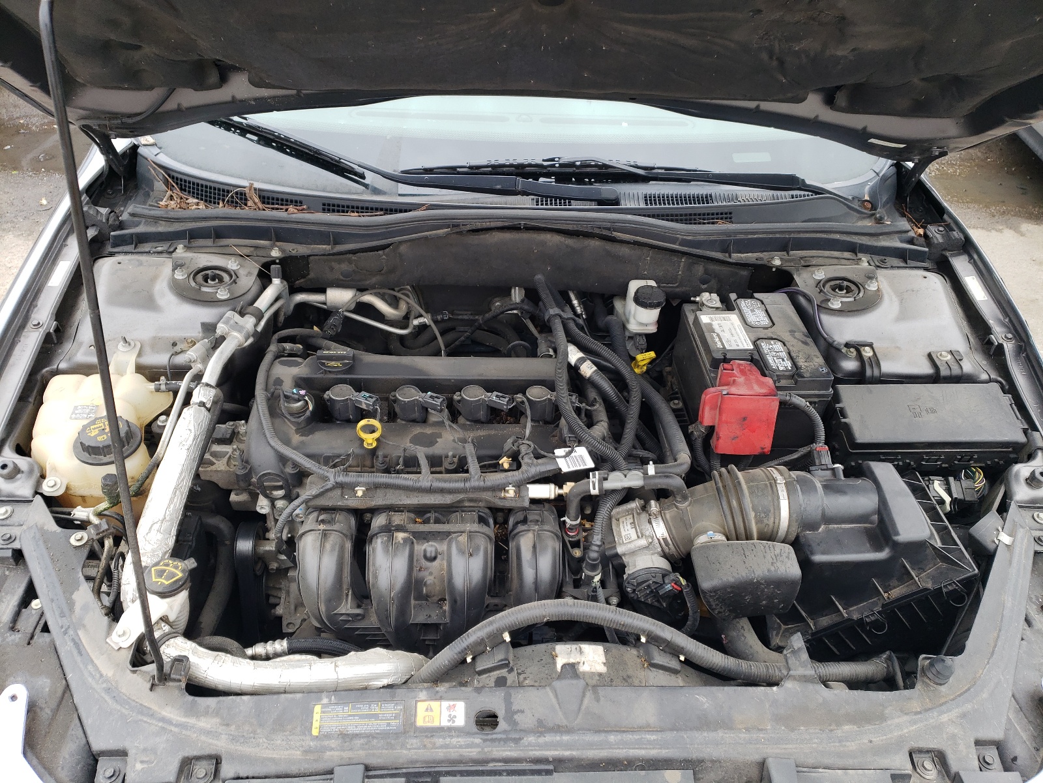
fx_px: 783
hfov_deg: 67.3
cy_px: 392
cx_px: 522
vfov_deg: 53.1
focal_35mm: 26
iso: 50
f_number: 1.5
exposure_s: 1/156
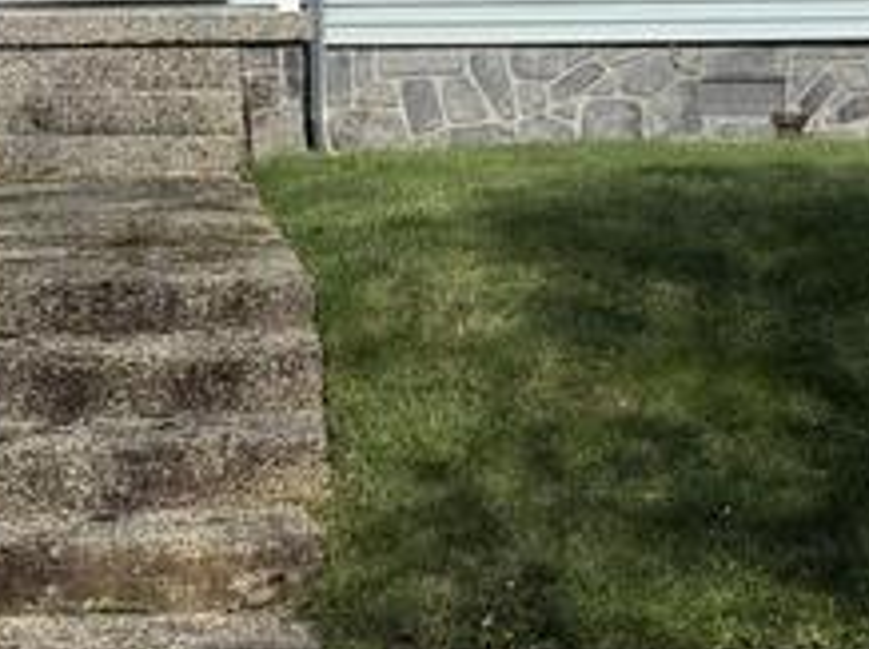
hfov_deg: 14.0
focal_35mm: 141
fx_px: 3536
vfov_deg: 10.4
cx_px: 323
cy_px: -8
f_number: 1.78
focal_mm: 6.76
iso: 64
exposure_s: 1/9901
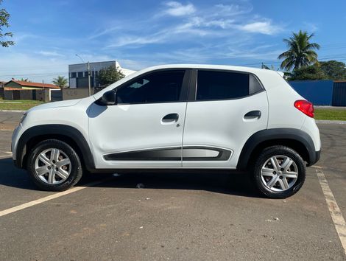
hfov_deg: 67.2
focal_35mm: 26
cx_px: 173
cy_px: 130
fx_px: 260
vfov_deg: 53.2
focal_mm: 4.25
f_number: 1.8
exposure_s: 1/3497
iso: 32
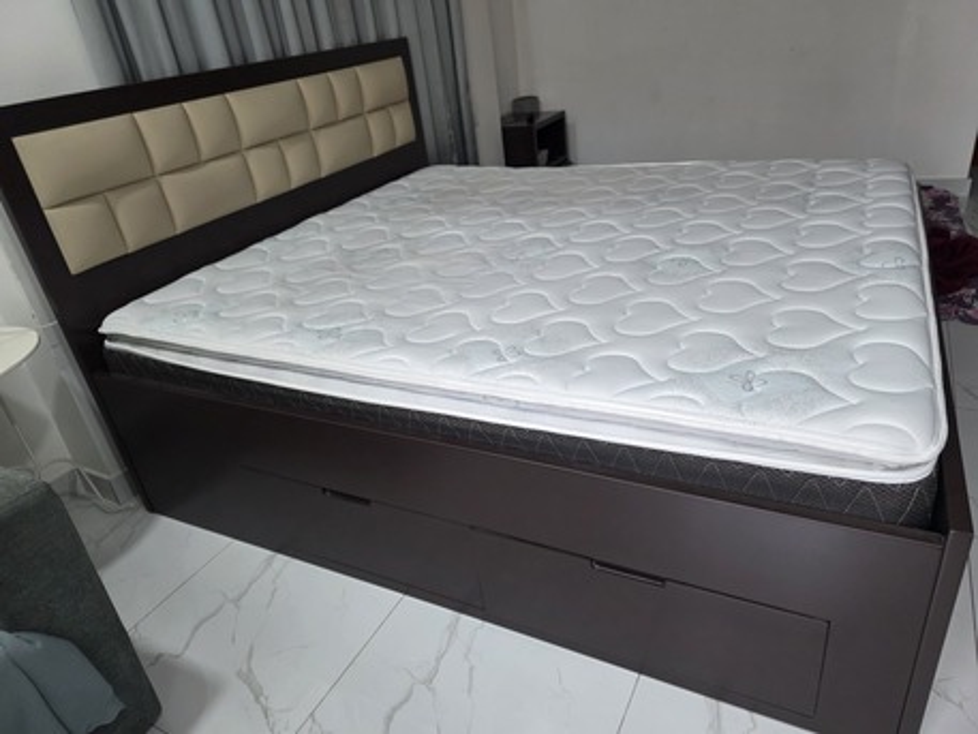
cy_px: 367
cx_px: 489
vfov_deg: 58.9
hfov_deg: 73.9
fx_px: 650
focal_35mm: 23
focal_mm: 6.3
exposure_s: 1/100
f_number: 1.7
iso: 400
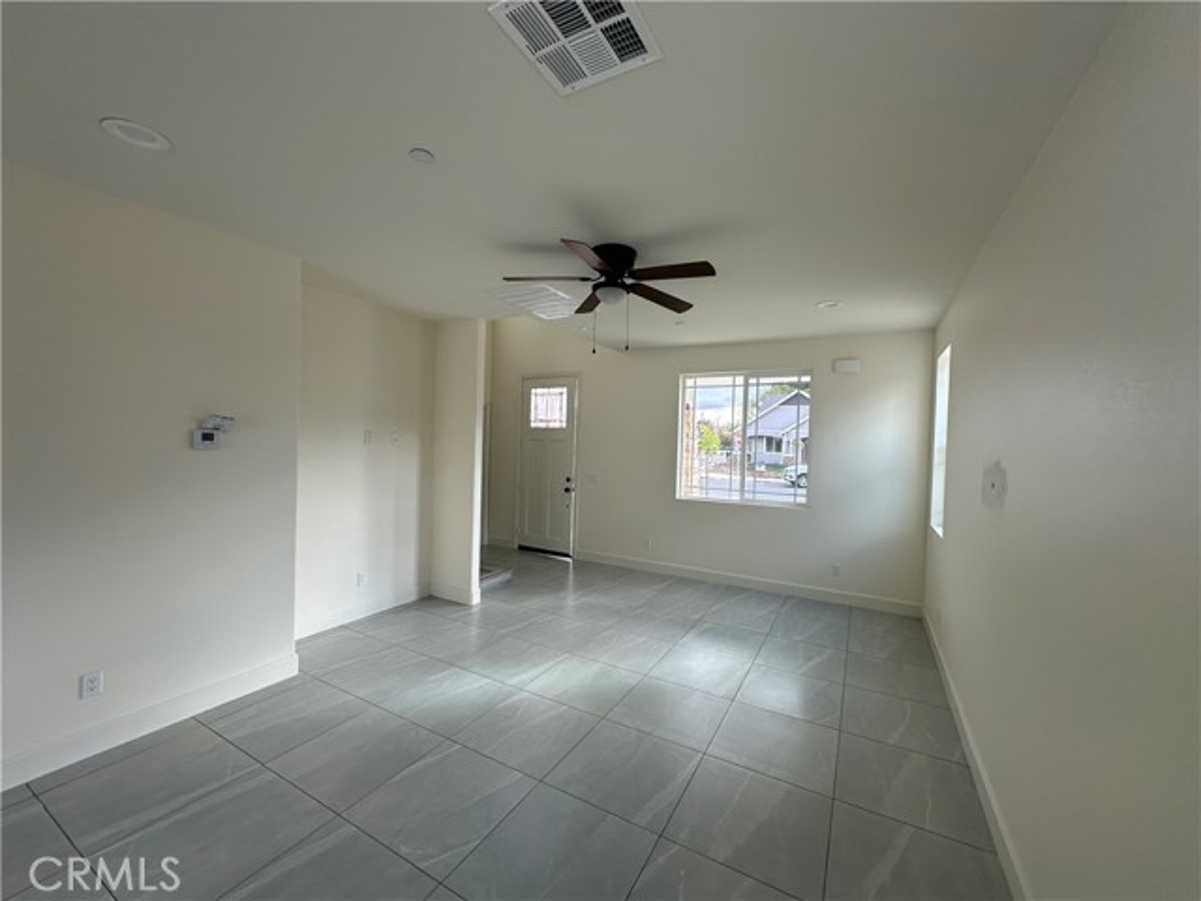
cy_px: 450
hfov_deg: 102.1
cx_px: 600
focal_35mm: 14
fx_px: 486
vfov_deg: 85.7
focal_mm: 2.22
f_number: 2.2
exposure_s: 1/99
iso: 50
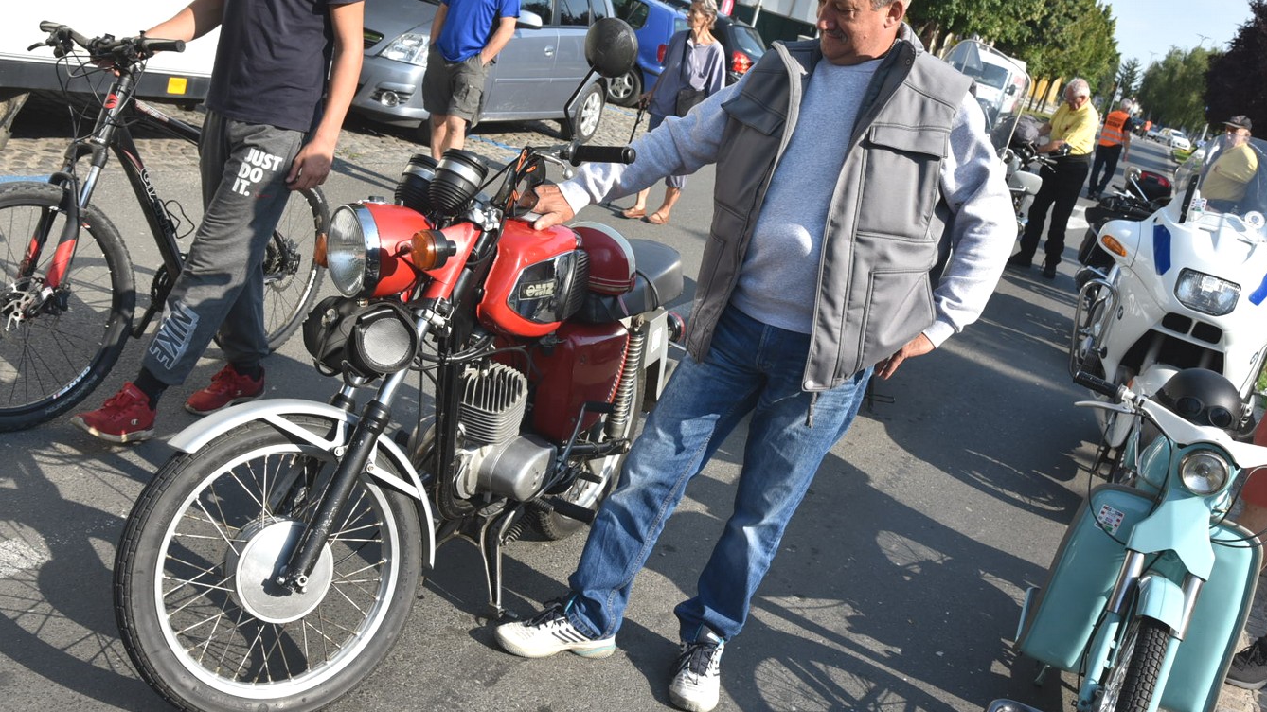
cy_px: 290
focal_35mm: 37
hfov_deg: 54.0
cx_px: 638
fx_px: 1243
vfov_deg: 31.9
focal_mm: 35
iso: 400
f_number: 10
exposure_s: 1/400
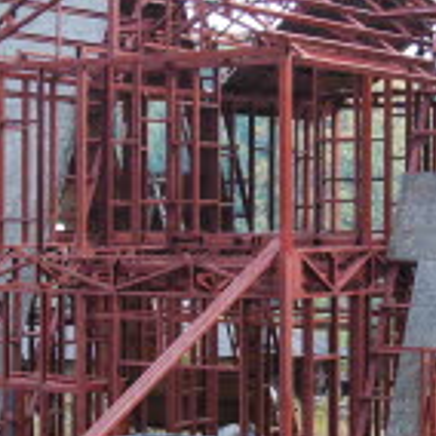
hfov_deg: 14.3
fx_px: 1731
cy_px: 172
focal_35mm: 122
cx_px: 249
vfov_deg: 14.3
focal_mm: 27
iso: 200
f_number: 4.5
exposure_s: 1/80
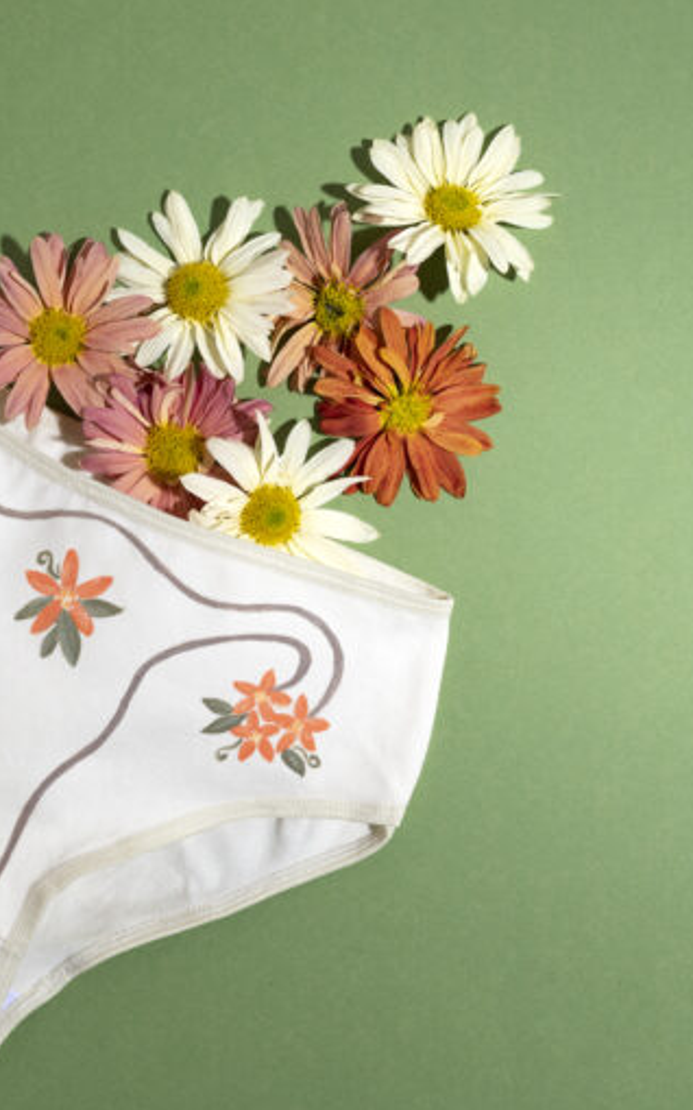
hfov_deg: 16.9
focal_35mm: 77
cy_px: 557
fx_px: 2327
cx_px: 342
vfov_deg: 26.8
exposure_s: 1/125
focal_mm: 50
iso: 100
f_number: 11
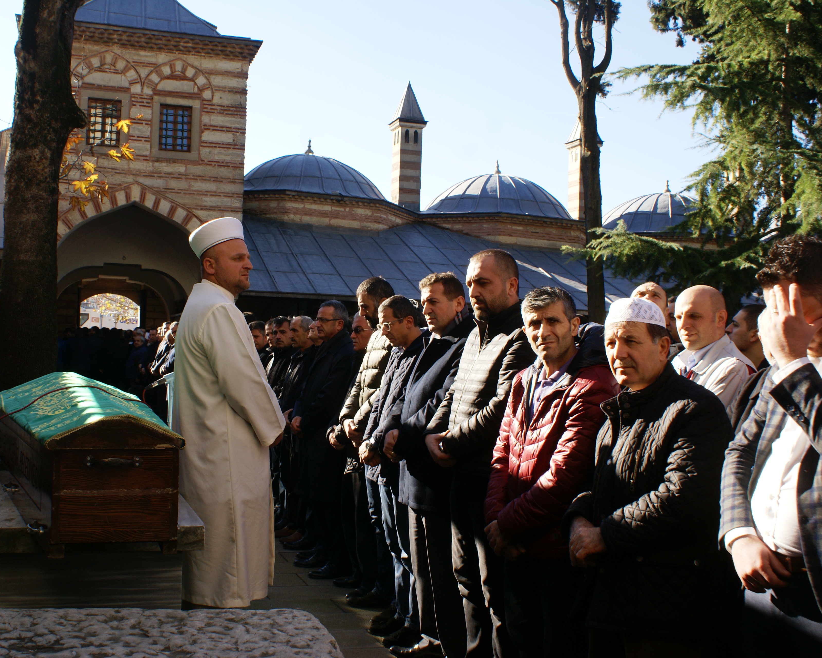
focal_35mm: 34
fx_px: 827
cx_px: 349
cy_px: 330
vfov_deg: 43.4
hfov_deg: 52.6
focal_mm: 20
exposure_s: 1/80
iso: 100
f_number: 10
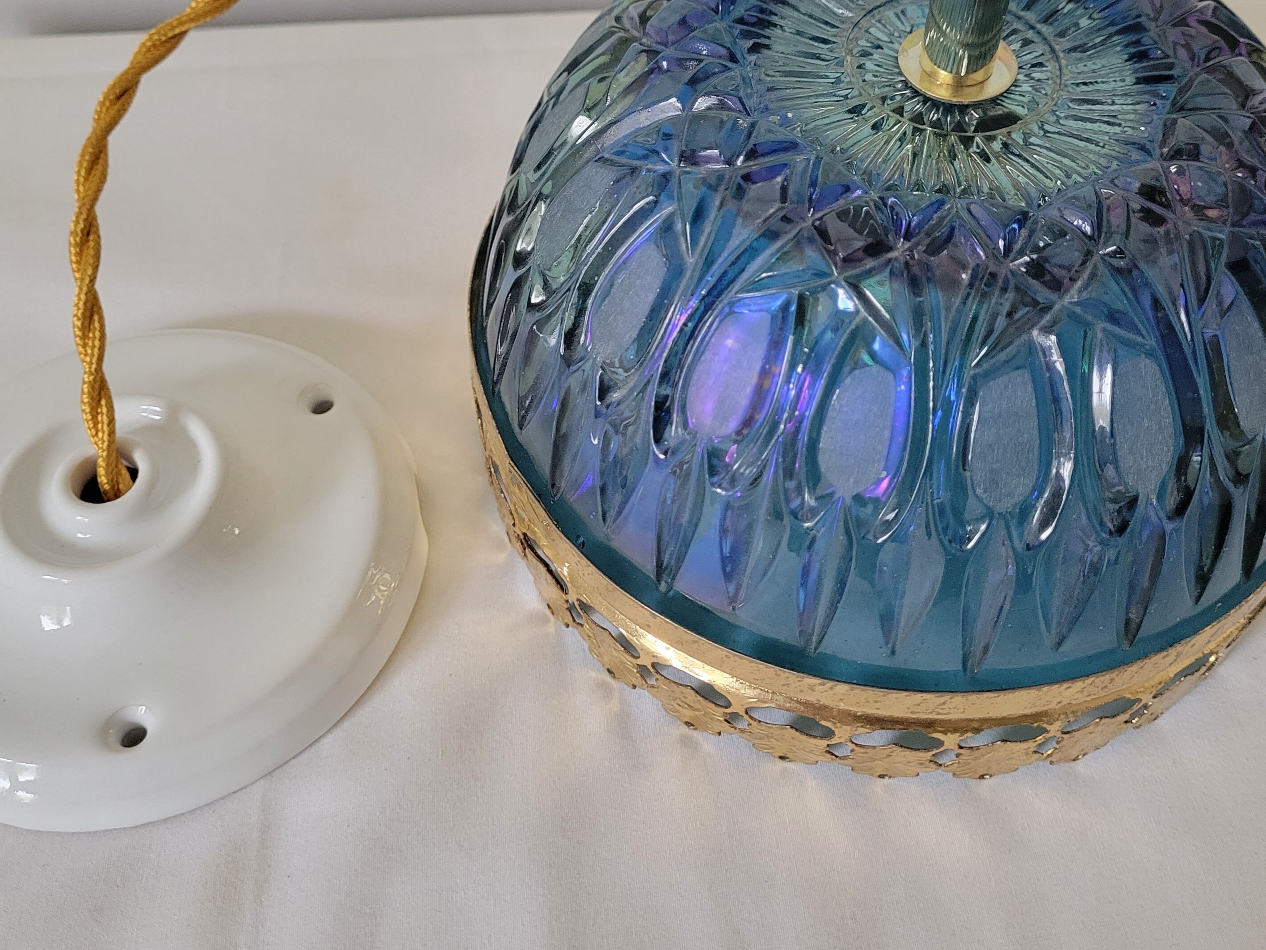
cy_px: 333
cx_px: 718
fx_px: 1353
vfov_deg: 38.3
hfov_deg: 50.0
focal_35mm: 37
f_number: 1.8
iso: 640
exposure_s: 1/50
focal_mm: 5.4
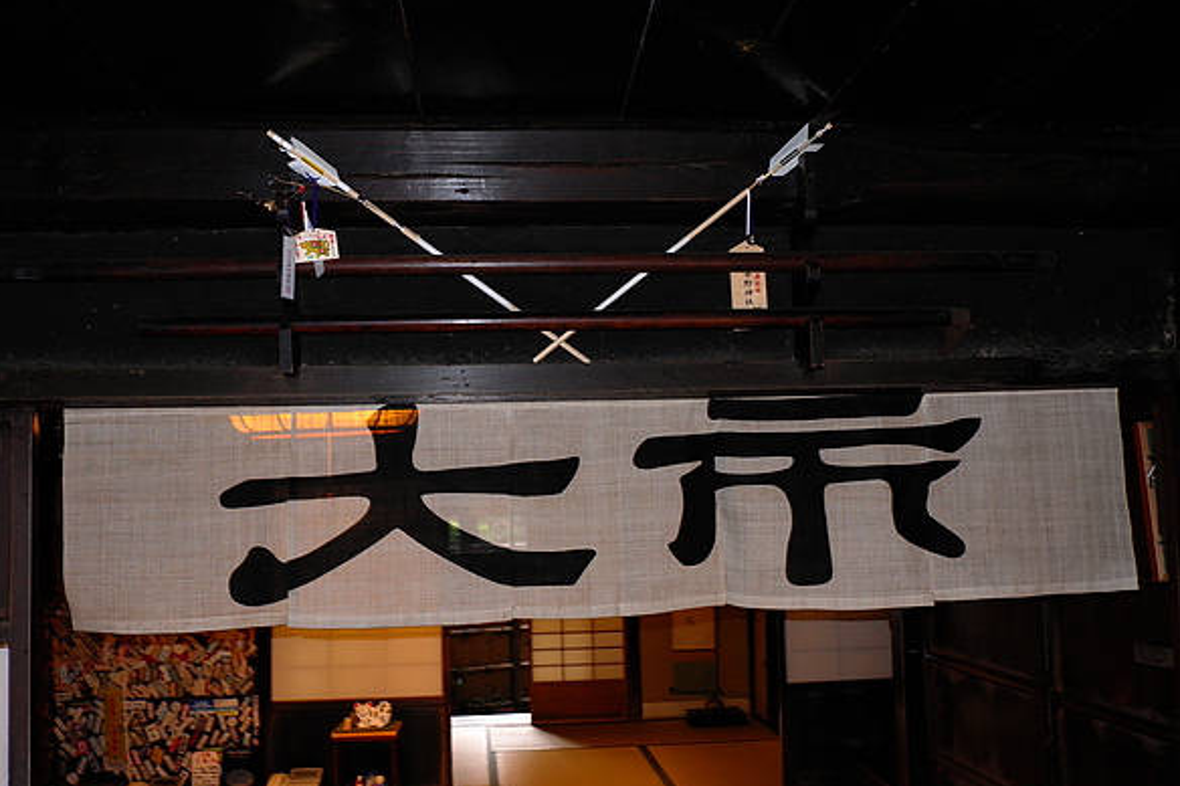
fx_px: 1180
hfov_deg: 53.1
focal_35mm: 36
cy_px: 397
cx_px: 590
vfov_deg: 36.9
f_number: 8
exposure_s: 1/30
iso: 1600
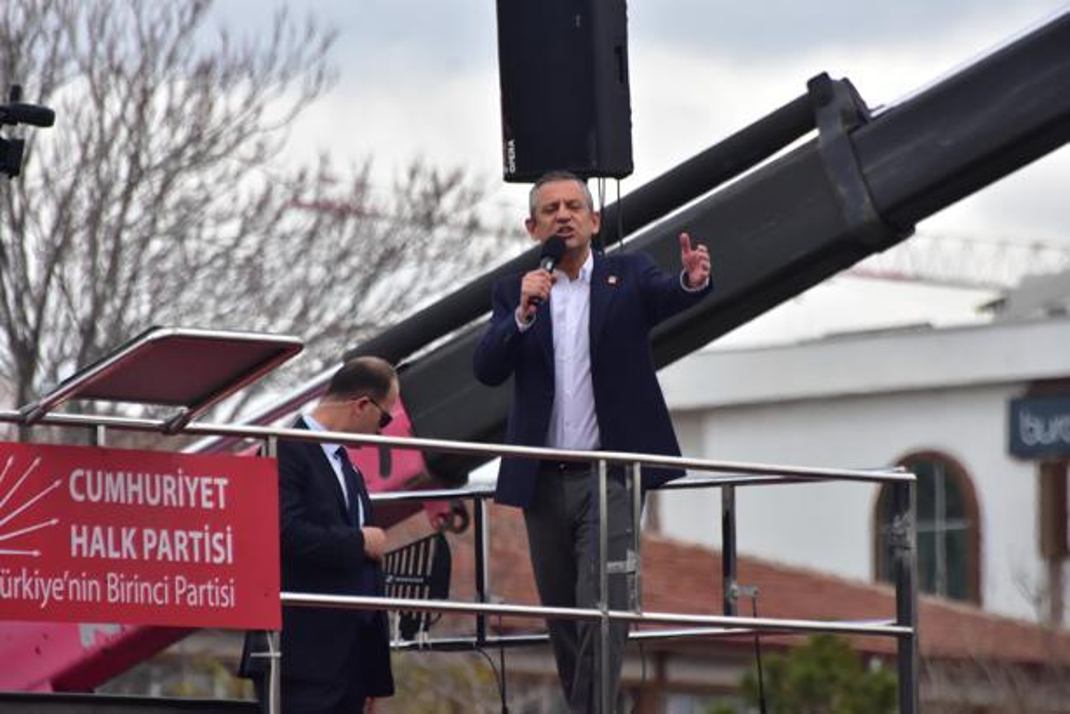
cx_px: 535
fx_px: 13374
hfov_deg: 4.6
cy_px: 357
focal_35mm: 450
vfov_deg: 3.1
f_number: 6.3
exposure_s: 1/3200
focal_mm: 300
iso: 1000
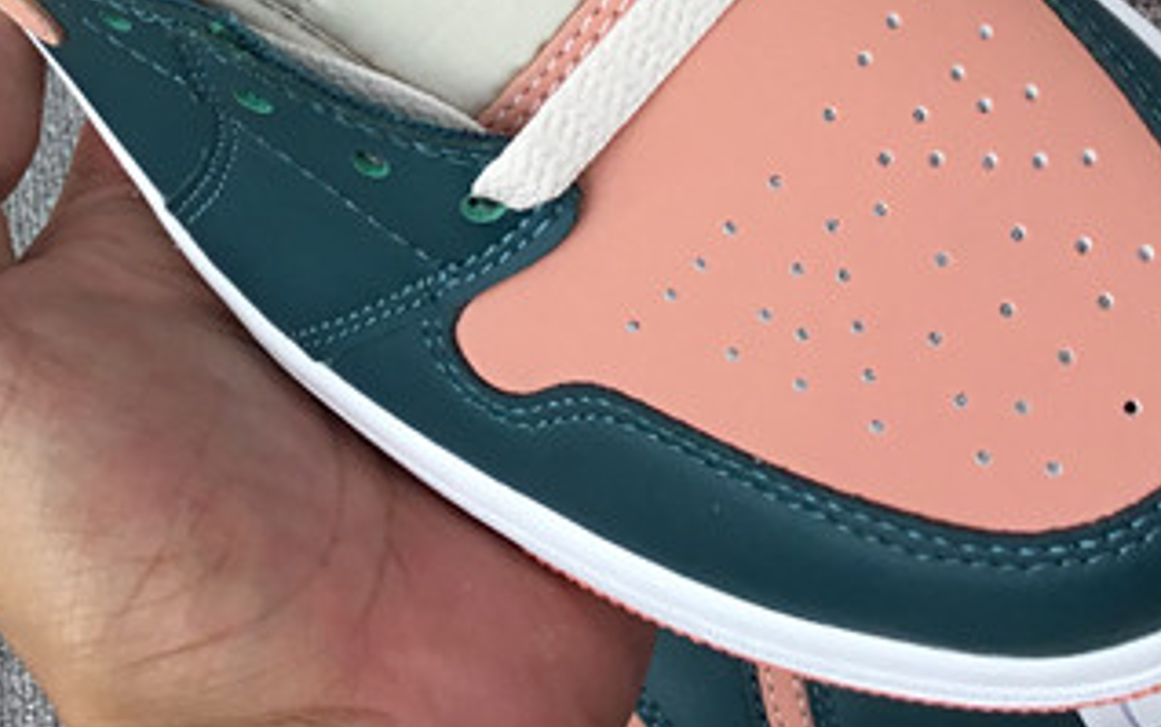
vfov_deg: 13.5
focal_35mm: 93
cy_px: -247
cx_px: 332
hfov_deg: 22.2
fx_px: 2944
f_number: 2.4
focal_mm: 3.3
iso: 25
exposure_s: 1/364
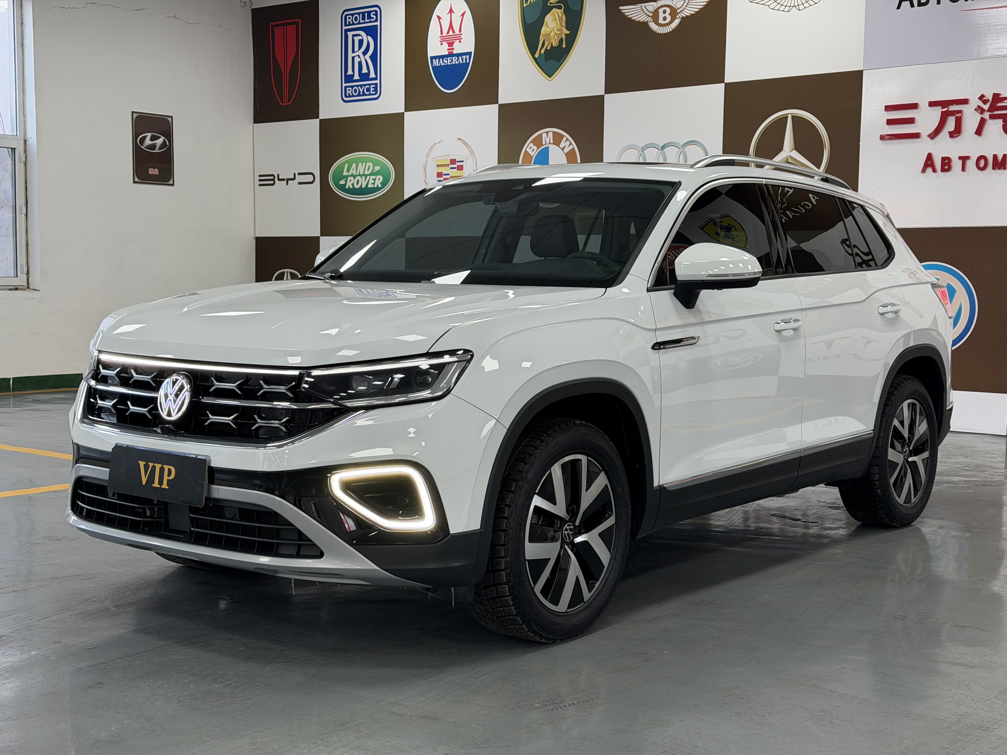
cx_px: 504
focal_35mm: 48
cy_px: 378
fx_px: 1396
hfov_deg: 39.7
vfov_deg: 30.3
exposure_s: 1/100
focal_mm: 6.76
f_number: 1.78
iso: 200
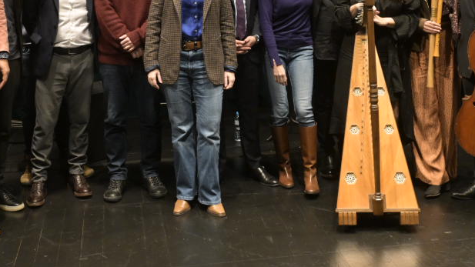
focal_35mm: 55
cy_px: -29
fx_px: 693
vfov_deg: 20.7
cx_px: 259
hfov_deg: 37.8
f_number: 4
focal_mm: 20
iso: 2500
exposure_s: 1/160
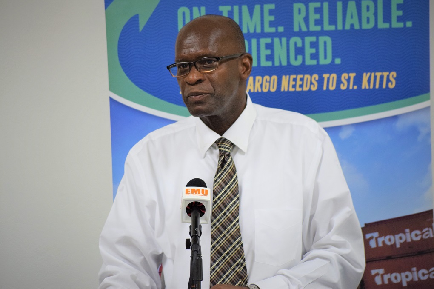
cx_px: 217
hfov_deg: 12.5
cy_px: 144
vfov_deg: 8.3
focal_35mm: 165
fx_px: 1988
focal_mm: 110
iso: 1600
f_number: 5.6
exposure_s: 1/60
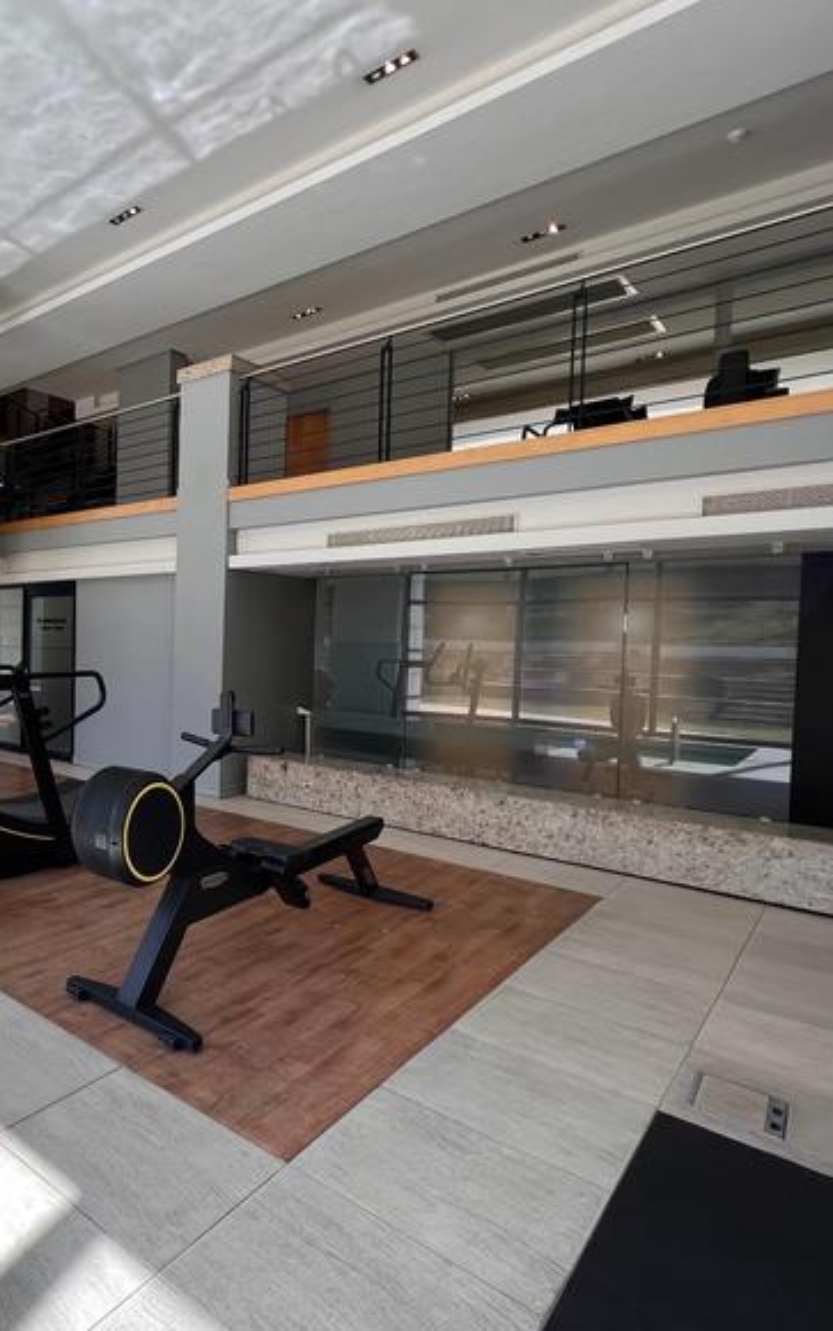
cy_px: 663
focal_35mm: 19
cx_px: -25
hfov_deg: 49.1
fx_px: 689
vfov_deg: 88.0
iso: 32
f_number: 1.8
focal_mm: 1.57
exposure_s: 1/165
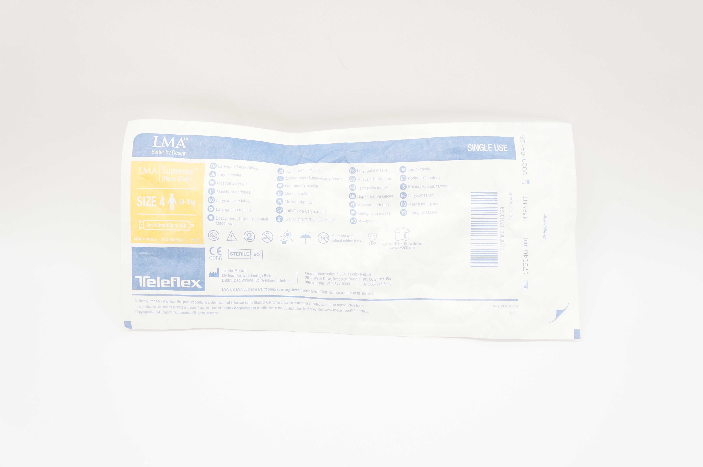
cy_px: 234
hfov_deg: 51.3
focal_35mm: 38
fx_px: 732
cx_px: 352
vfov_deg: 35.4
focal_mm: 25
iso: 400
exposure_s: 1/60
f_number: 5
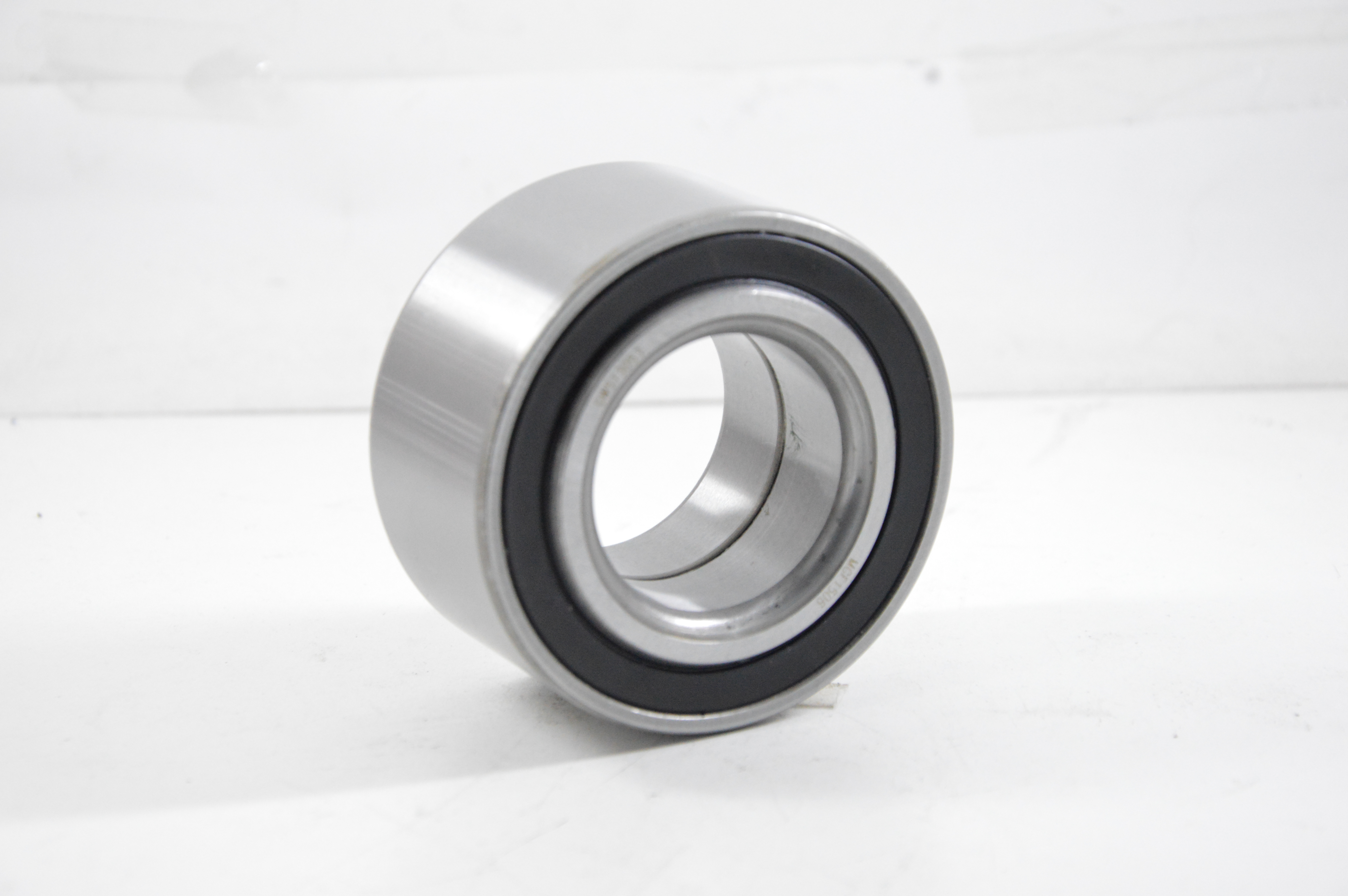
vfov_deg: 11.4
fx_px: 4489
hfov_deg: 17.1
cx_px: 674
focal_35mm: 120
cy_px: 448
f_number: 7.1
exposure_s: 1/100
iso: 3200
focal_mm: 80
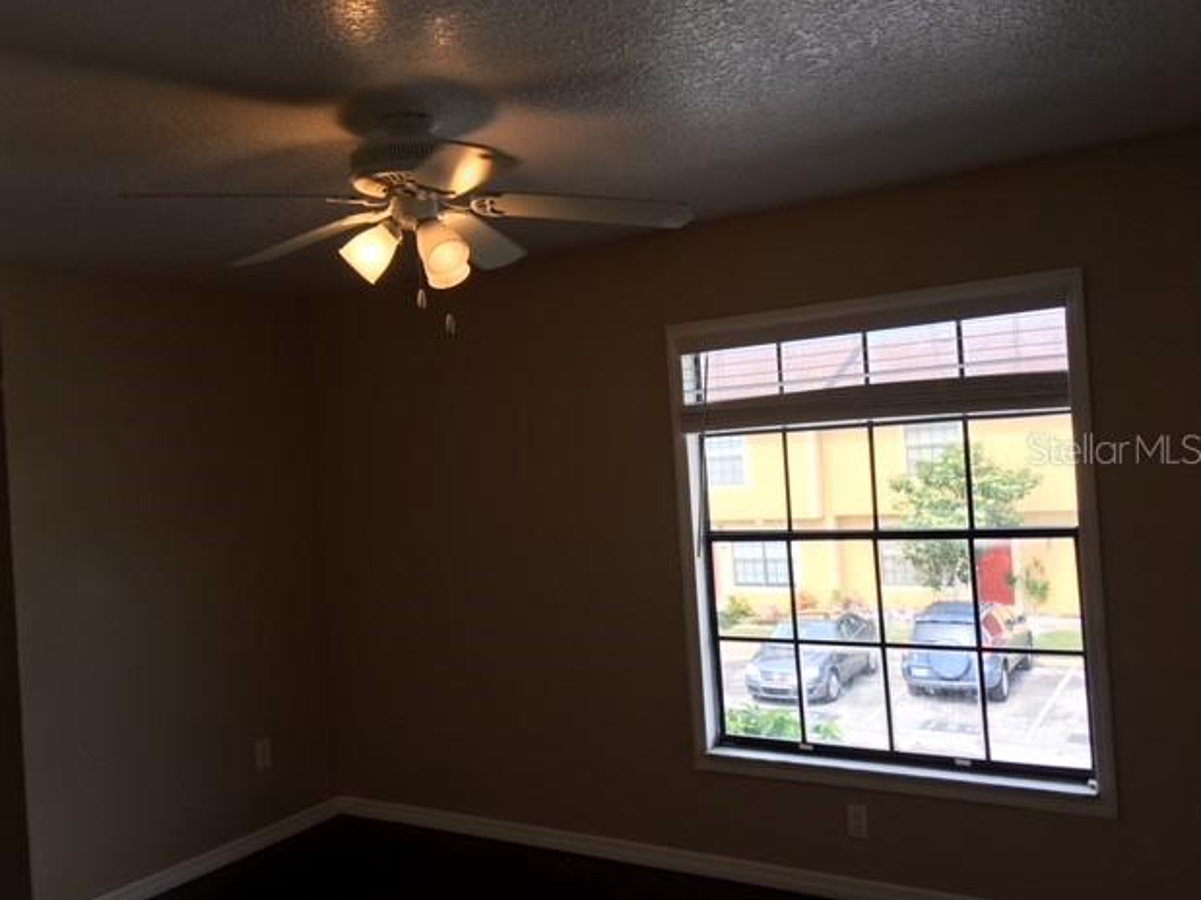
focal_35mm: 30
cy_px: 448
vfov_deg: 46.8
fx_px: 1041
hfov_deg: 60.0
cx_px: 590
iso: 25
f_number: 2.2
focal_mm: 4.15
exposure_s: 1/126
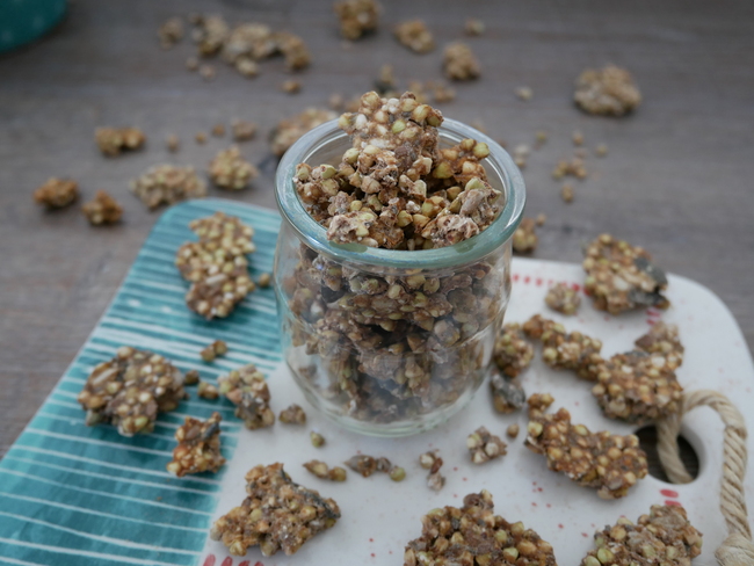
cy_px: 283
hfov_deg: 56.8
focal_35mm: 32
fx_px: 697
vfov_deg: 44.2
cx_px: 377
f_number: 3.9
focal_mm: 16
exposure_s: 1/60
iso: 500
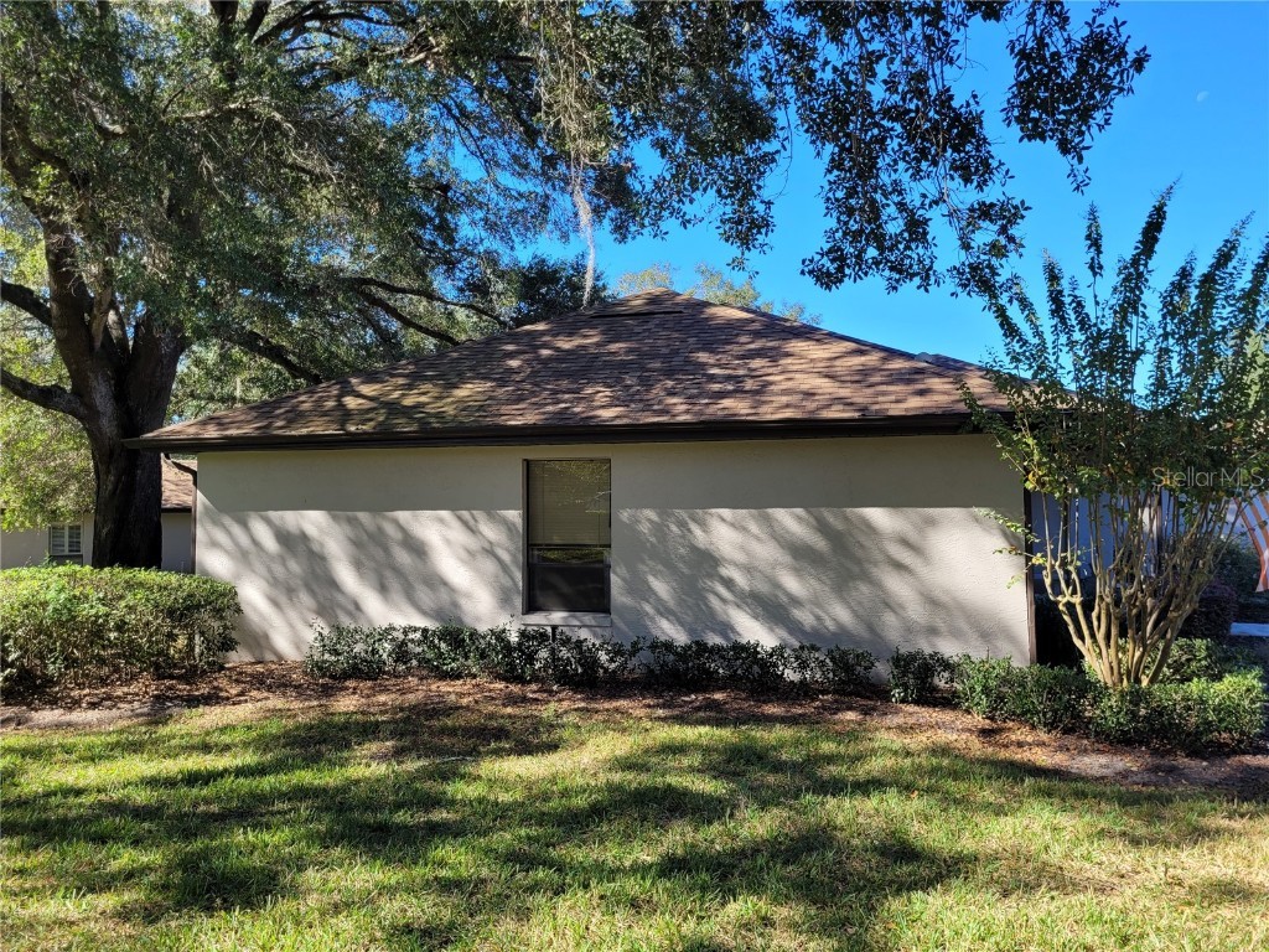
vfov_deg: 53.1
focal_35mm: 26
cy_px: 476
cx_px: 634
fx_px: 953
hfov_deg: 67.3
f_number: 1.8
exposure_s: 1/703
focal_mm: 5.4
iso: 40
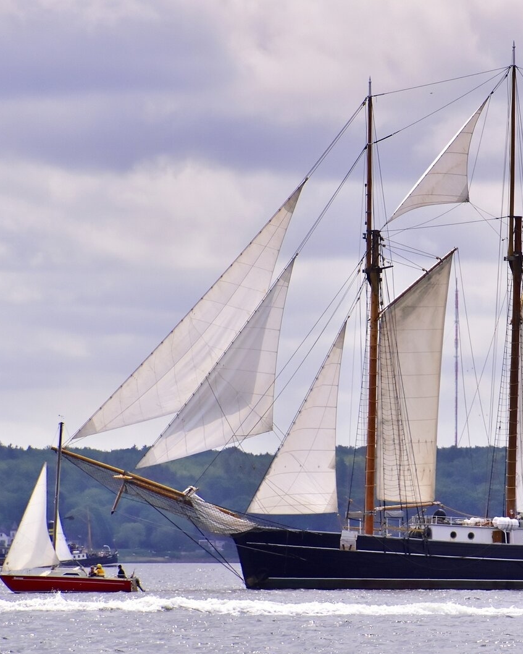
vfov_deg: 6.5
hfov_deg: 5.2
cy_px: 329
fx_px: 5763
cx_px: 402
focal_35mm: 298
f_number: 6
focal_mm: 140
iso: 720
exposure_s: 1/4000
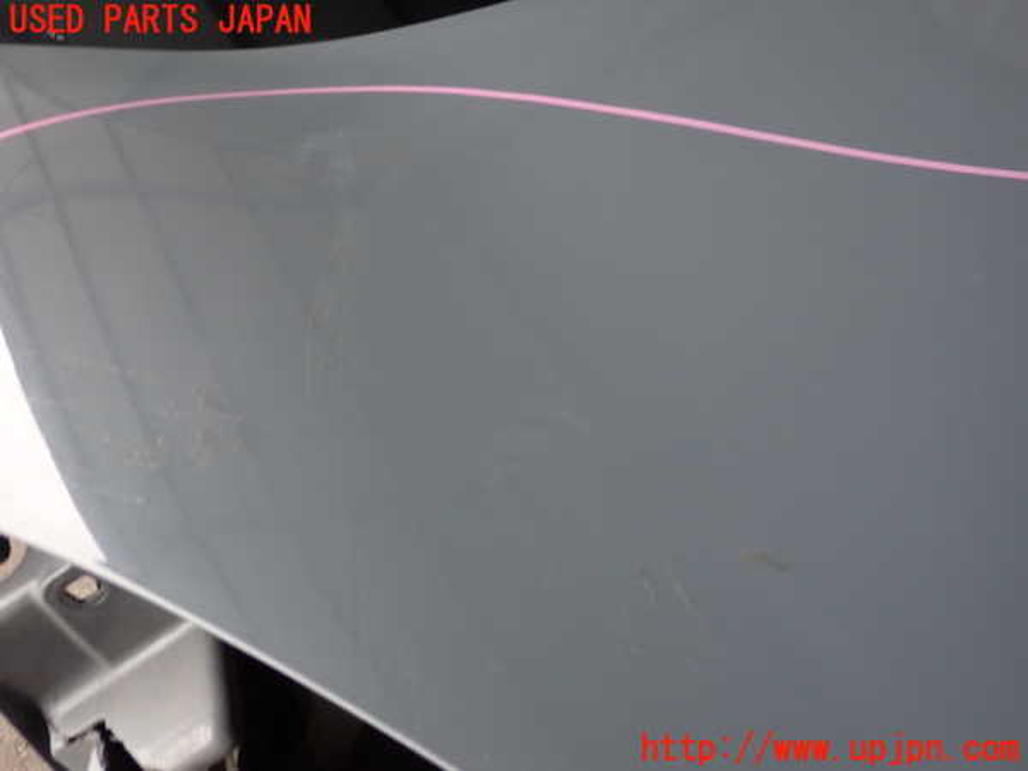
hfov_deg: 60.0
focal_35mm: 30
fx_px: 891
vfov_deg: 46.8
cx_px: 514
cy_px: 386
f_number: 2.3
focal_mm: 5.4
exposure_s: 1/40
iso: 200
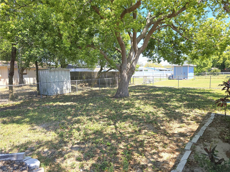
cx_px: 115
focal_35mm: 23
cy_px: 86
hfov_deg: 73.9
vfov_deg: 58.9
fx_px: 153
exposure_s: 1/203
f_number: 1.7
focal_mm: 6.3
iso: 12
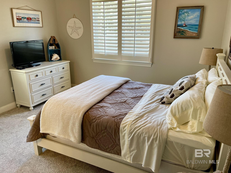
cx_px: 116
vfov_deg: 54.9
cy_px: 86
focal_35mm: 25
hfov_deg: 69.4
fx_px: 167
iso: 125
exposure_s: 1/120
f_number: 1.6
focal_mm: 5.1
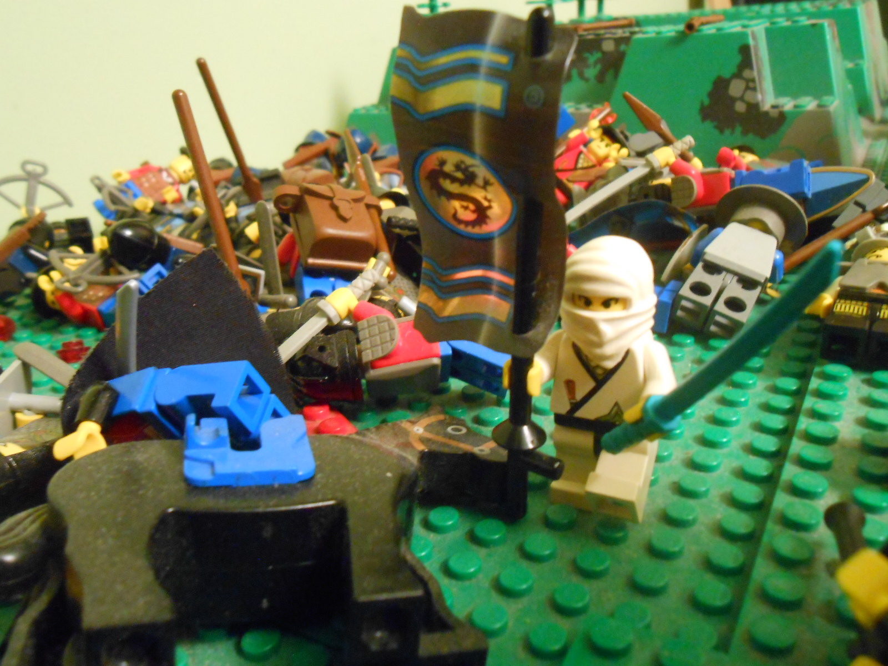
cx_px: 444
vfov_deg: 46.8
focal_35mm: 30
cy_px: 333
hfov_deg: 60.0
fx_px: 770
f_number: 3.8
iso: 800
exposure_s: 1
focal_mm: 5.3
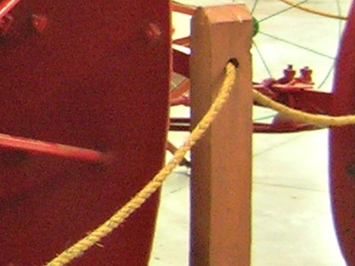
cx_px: -416
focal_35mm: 220
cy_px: -68
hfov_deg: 8.4
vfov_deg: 6.7
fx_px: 2254
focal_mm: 5.7
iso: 100
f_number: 2.9
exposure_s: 1/1.5
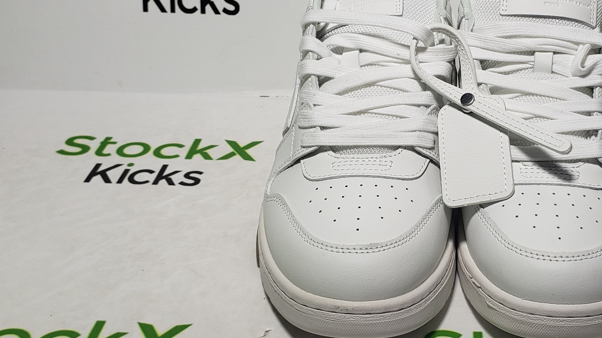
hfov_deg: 38.1
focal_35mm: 53
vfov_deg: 22.6
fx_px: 846
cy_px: 127
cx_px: 459
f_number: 2.4
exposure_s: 1/384
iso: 50
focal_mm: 4.3
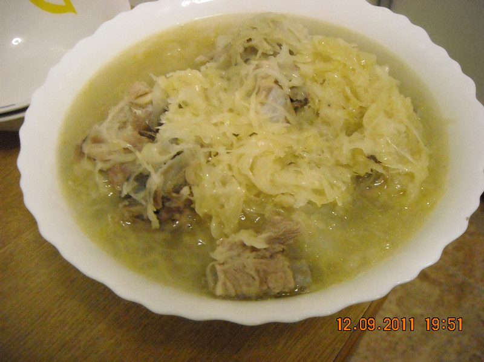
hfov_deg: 52.7
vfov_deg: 40.7
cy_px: 181
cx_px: 242
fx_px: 489
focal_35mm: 35
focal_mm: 5.7
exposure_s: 1/76
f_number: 2.8
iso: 800
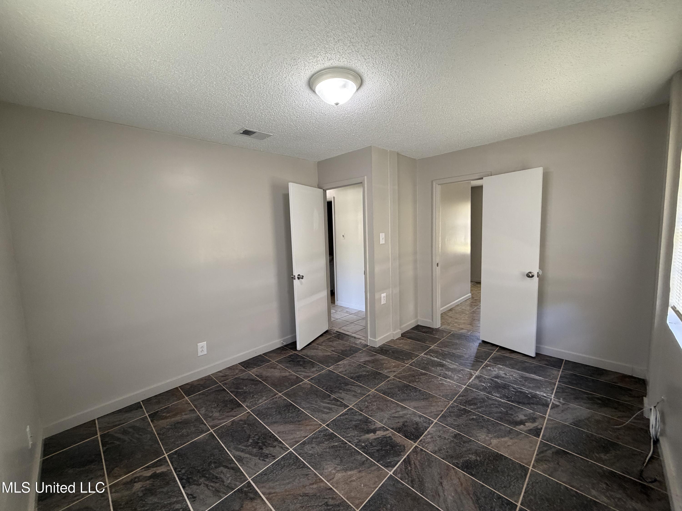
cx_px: 341
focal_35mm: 14
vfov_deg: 85.7
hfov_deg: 102.1
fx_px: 276
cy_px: 256
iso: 250
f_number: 2.2
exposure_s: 1/60
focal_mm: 2.22
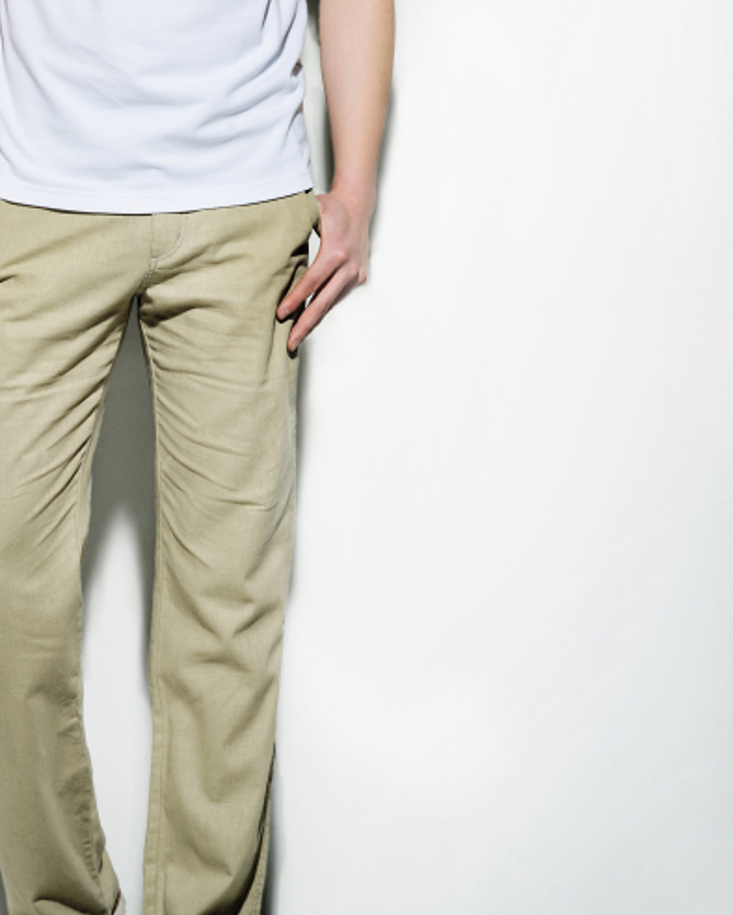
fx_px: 4499
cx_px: 142
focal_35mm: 166
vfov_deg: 11.6
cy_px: 160
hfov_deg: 9.3
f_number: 14
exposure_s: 1/125
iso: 100
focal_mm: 85
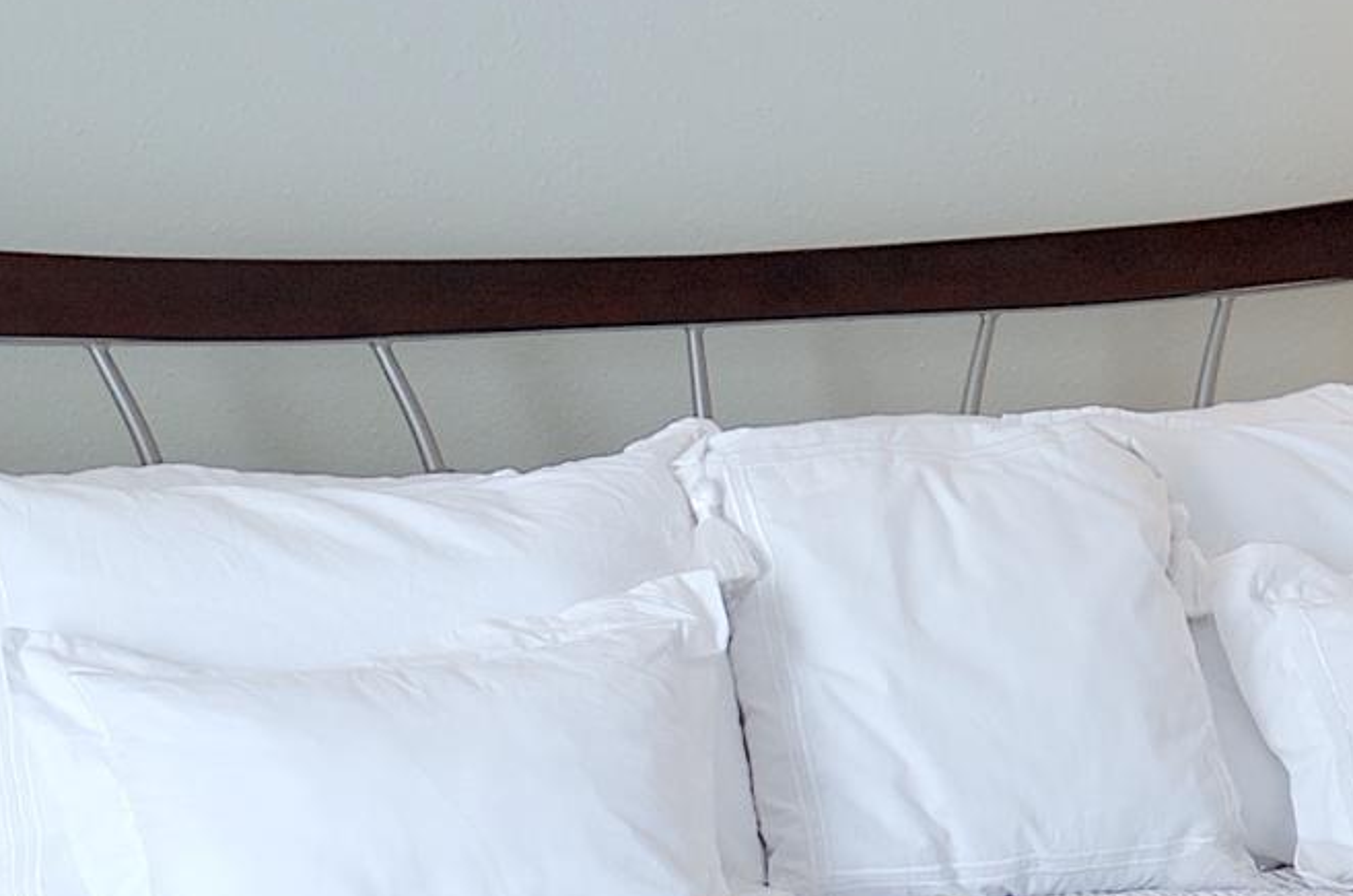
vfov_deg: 10.0
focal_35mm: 137
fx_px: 5138
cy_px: 337
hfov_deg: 14.7
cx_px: 1390
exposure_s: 1/40
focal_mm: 20
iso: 280
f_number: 1.8
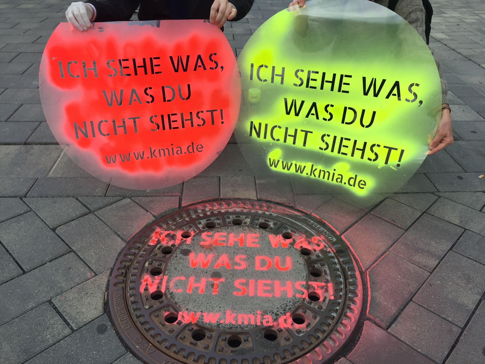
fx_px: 406
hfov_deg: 61.7
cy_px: 182
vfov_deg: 48.2
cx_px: 242
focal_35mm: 29
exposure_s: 1/335
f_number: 2.2
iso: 32
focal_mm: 4.15
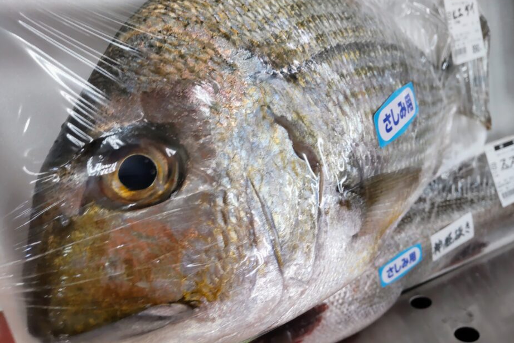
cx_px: 267
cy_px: 187
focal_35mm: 26
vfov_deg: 49.5
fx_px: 371
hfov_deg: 69.4
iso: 133
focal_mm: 3.43
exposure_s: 1/60
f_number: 2
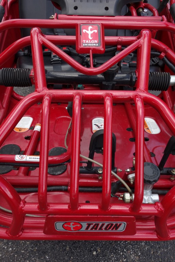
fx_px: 204
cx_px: 88
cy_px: 131
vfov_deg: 65.5
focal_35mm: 28
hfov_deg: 46.4
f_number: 5.6
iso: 125
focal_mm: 10.4
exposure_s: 1/100
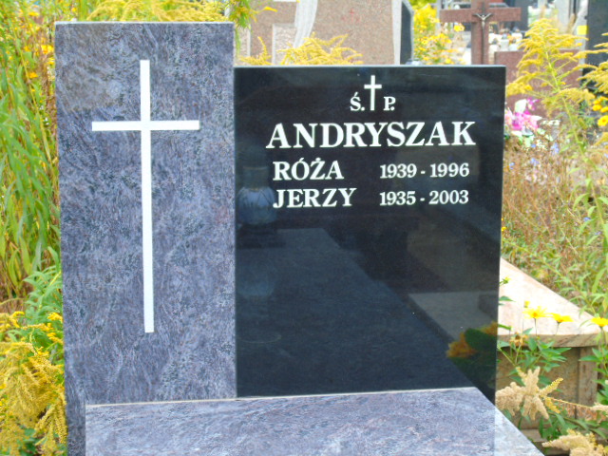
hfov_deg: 27.4
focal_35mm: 71
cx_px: 304
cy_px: 228
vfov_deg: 20.7
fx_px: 1247
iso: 80
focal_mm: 13
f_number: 4.7
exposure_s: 1/30
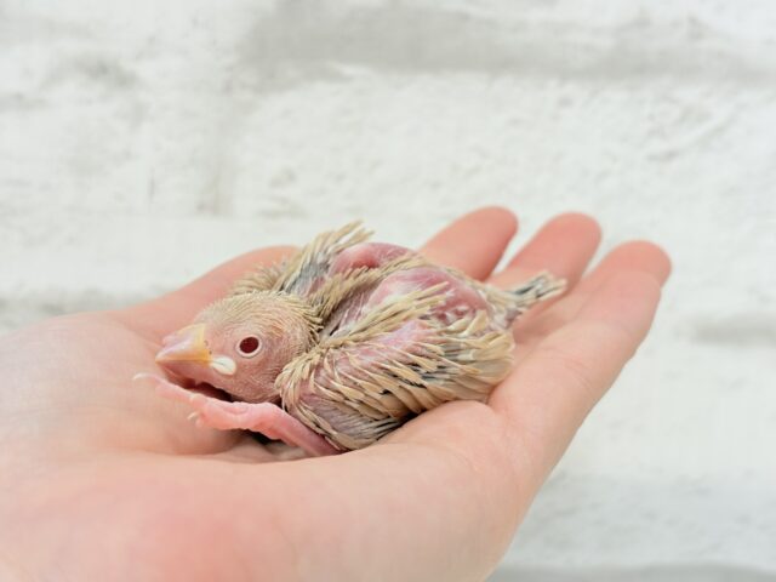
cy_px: 291
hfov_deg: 36.8
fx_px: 1166
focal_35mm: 52
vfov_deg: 28.0
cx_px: 388
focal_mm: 5.96
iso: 50
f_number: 1.6
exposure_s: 1/50
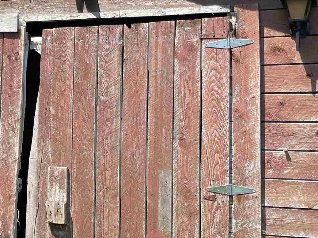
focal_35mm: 74
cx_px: 55
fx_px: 680
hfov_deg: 25.8
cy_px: 84
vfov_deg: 19.8
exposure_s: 1/1252
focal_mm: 5.1
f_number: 1.6
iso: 32
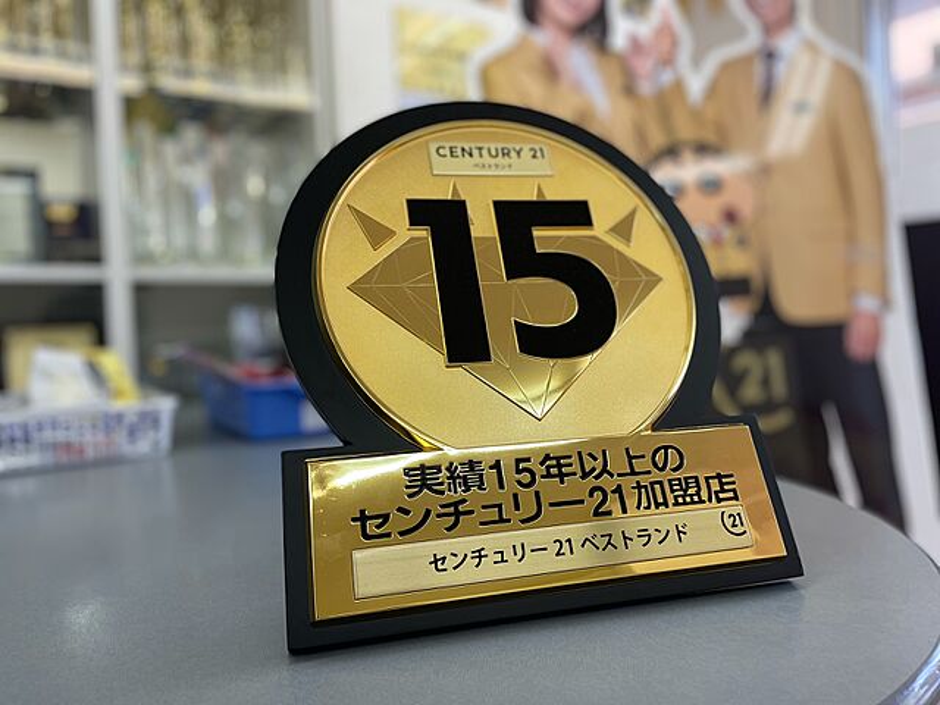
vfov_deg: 53.1
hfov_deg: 67.3
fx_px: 706
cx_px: 470
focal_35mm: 26
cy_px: 352
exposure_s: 1/100
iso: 32
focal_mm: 4.2
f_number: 1.6
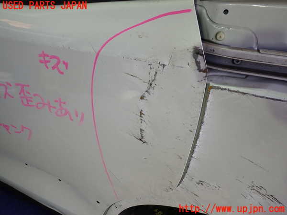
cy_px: 108
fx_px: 207
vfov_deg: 54.9
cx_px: 144
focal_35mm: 25
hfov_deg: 69.4
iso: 160
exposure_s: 1/60
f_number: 2
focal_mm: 4.5
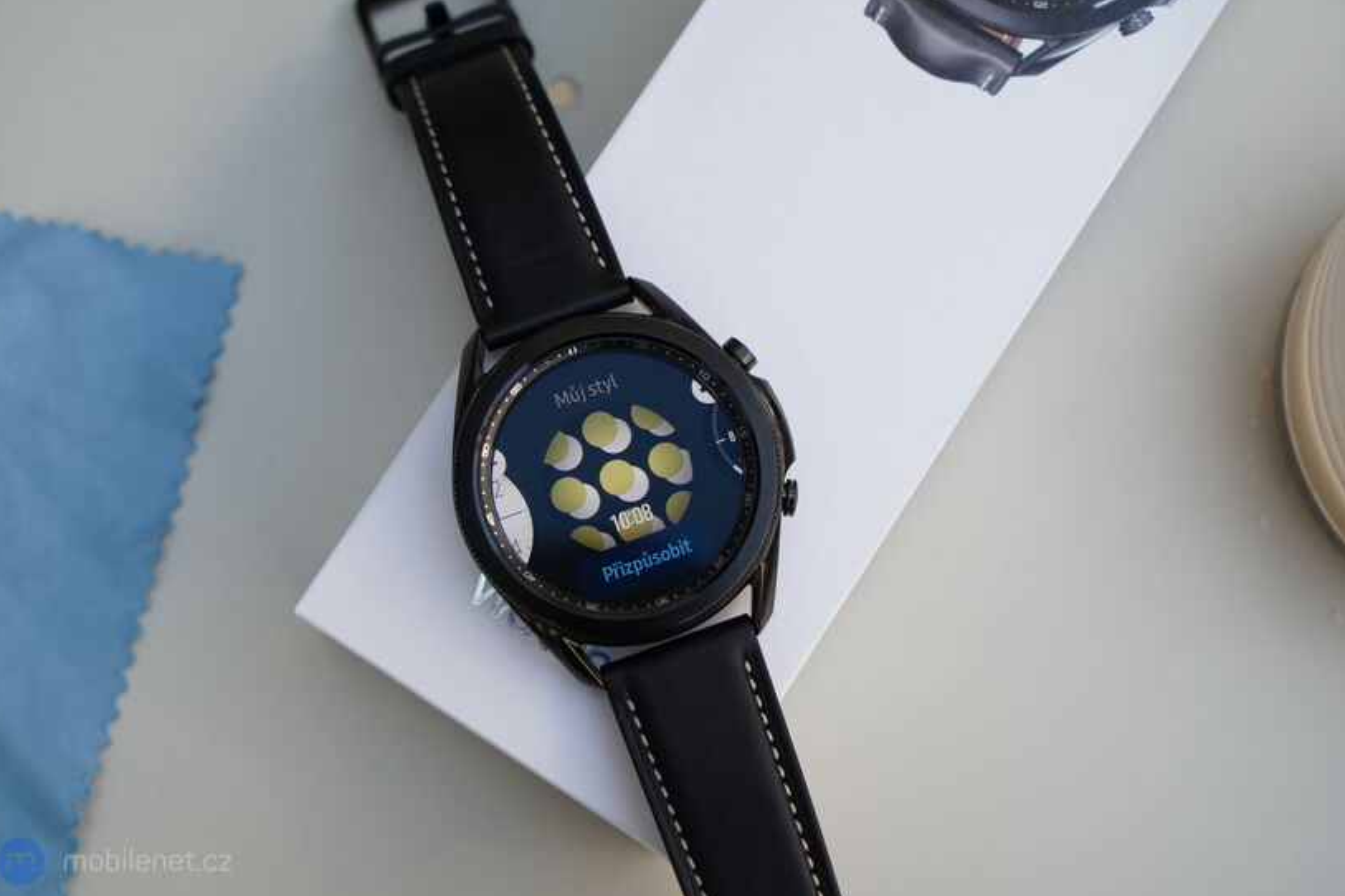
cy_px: 448
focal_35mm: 58
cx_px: 663
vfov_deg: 23.4
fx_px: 2166
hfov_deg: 34.5
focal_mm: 57
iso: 200
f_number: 6.3
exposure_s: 1/160
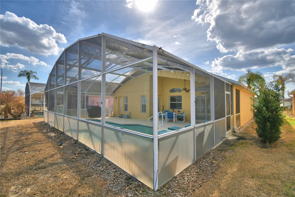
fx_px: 123
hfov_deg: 100.4
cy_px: 98
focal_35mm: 15
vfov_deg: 77.3
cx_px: 148
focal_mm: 10
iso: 100
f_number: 4.5
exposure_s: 1/2000
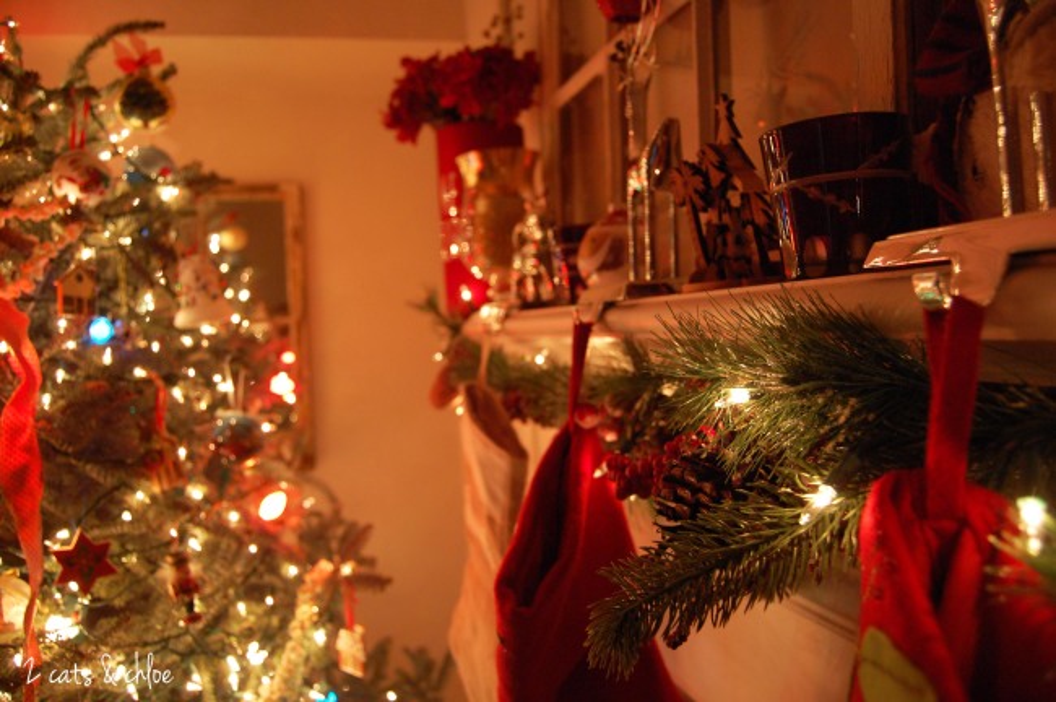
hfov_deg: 67.4
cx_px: 528
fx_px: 791
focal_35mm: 27
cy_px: 351
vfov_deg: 47.8
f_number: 3.5
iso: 800
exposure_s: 1/15
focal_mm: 18
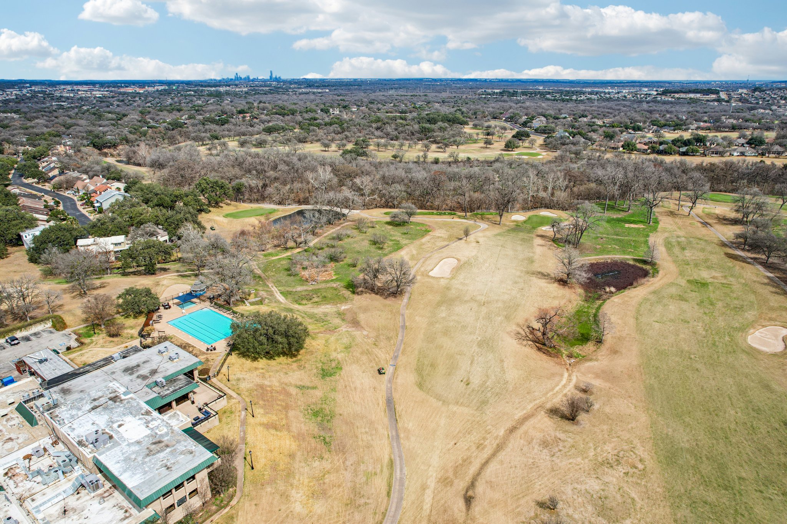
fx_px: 481
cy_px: 262
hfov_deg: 78.6
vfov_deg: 57.2
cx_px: 394
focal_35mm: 22
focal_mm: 8.4
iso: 100
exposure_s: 1/2500
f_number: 2.8
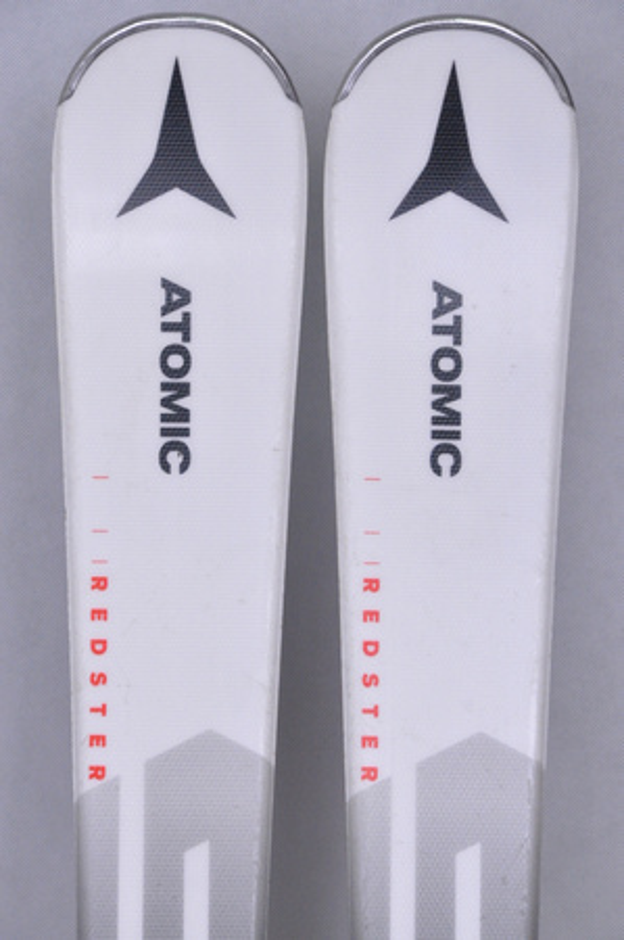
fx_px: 4104
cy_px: 470
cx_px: 312
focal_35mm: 158
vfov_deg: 13.1
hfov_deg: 8.7
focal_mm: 105
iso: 3200
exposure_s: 1/125
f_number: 9.5
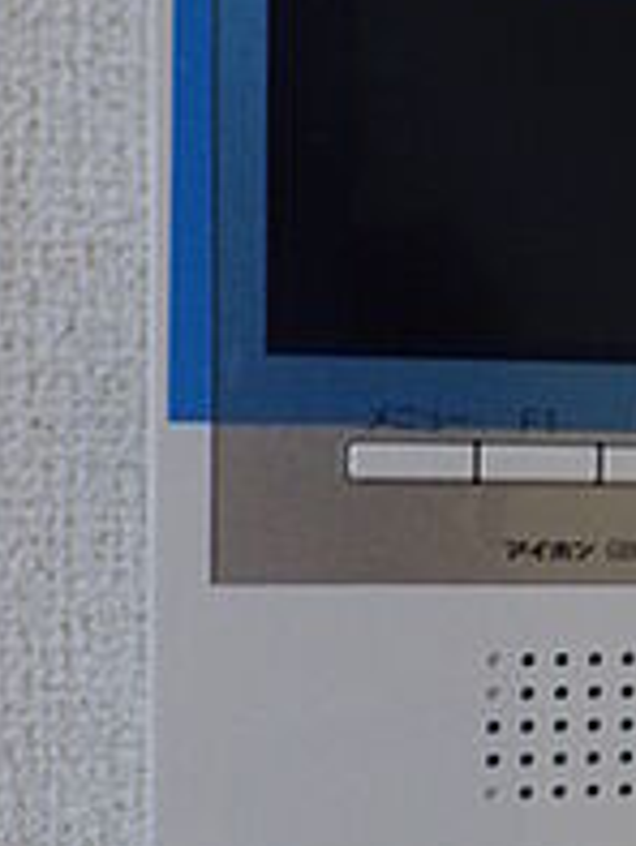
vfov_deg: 28.9
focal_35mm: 67
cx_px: 718
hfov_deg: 20.8
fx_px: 1640
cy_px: 481
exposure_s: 1/45
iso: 125
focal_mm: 4
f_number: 3.1
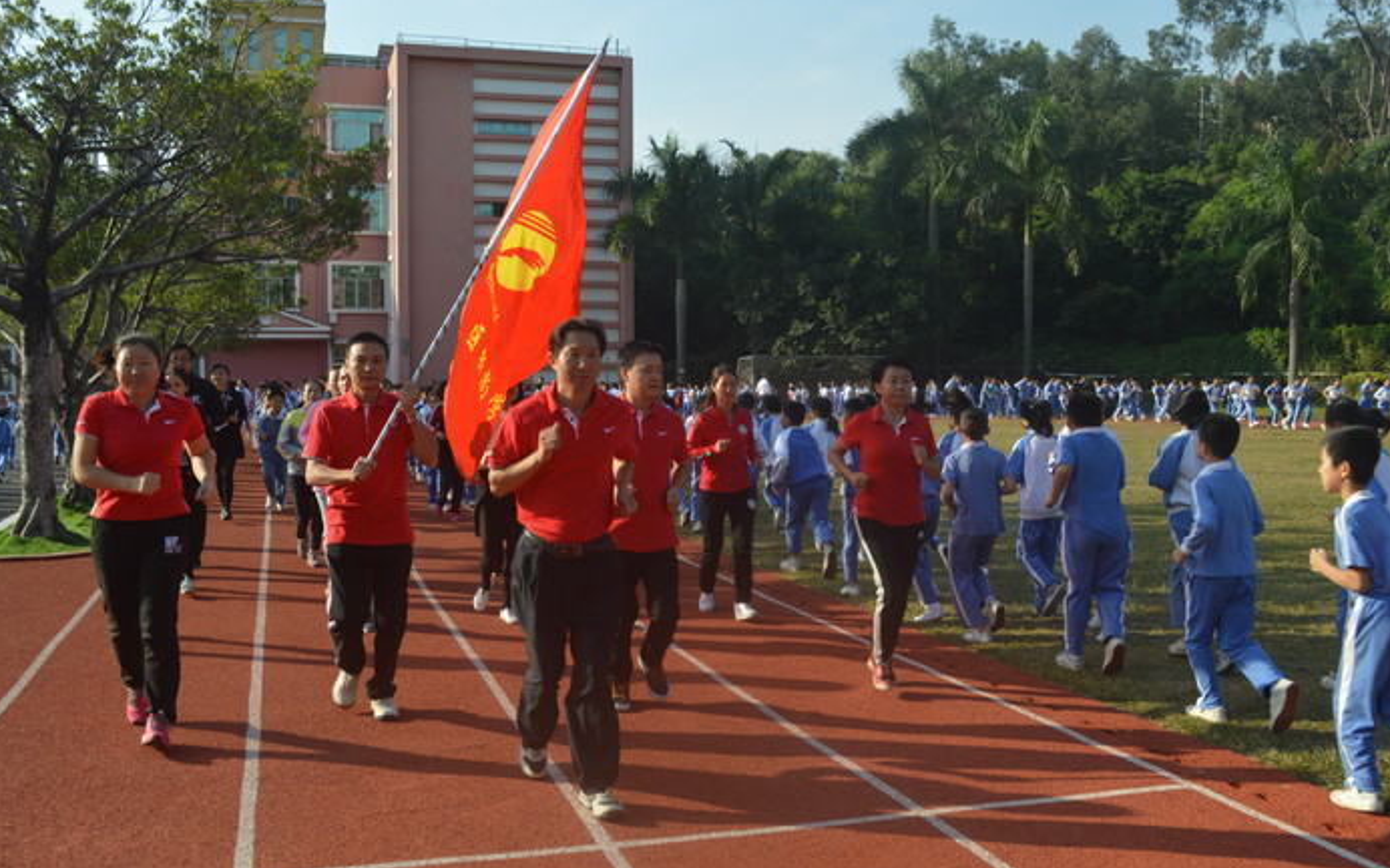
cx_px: 695
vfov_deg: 37.2
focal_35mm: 34
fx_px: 1288
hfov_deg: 56.7
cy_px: 425
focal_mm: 22
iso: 100
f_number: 6.3
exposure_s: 1/200
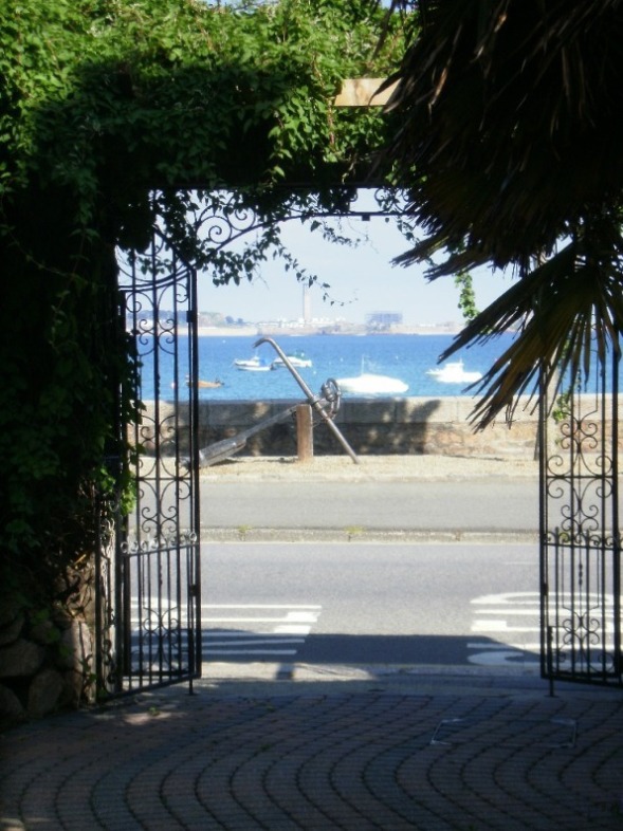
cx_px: 312
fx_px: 2521
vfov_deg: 18.7
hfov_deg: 14.1
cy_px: 416
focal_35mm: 105
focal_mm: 18.6
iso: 100
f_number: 5.9
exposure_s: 1/200
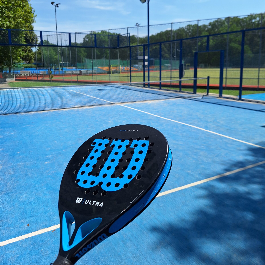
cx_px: 137
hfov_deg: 57.3
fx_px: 243
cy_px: 98
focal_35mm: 28
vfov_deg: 56.5
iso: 40
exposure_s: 1/2959
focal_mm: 5.54
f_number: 1.8
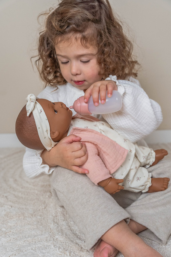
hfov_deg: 28.1
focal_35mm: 48
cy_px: 128
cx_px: 86
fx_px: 342
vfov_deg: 41.1
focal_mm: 48
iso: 1000
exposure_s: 1/250
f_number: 5
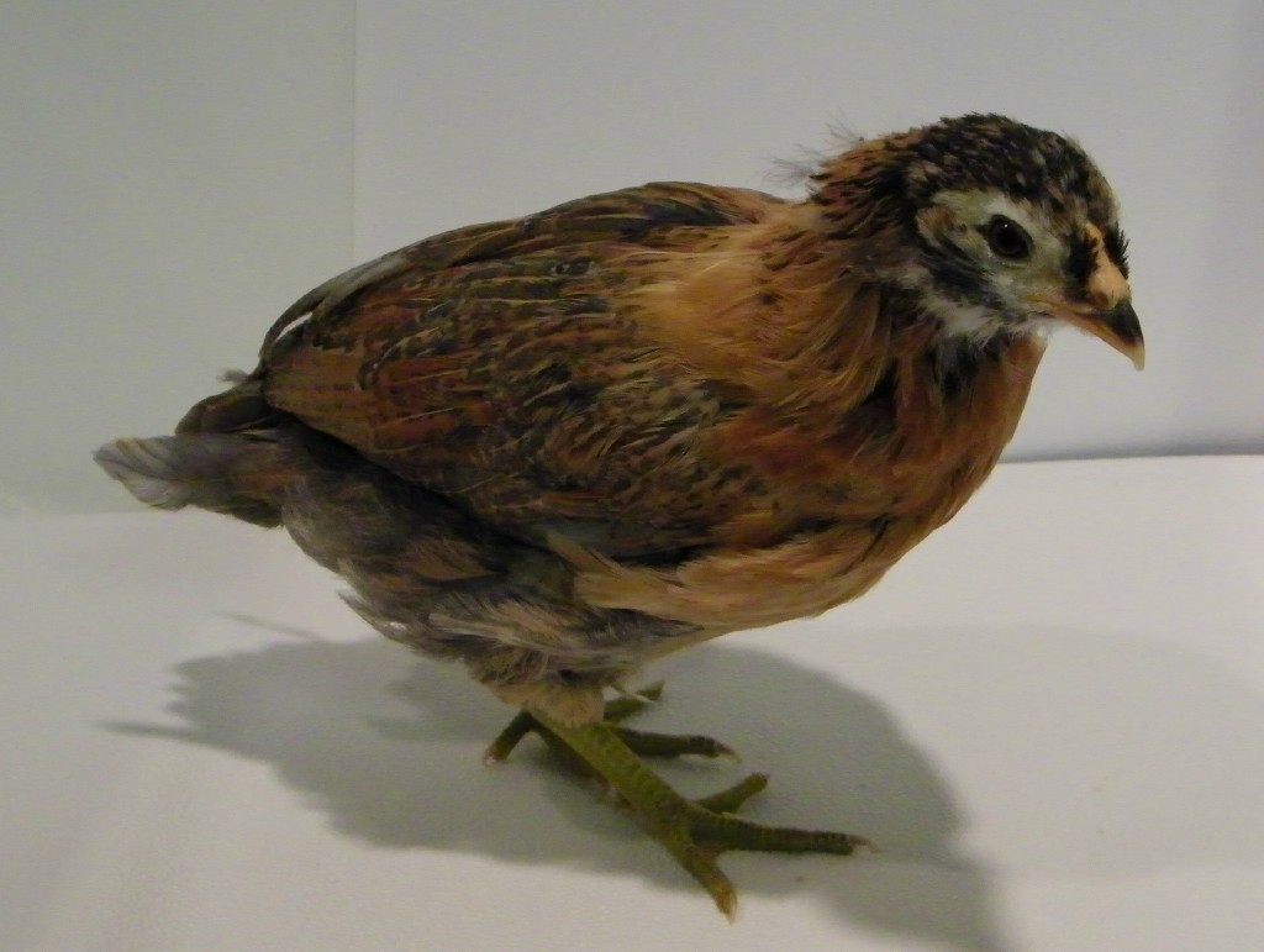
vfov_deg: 37.8
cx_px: 632
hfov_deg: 48.9
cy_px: 476
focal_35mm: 38
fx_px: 1390
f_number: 3.7
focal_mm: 6.8
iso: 320
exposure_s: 1/40
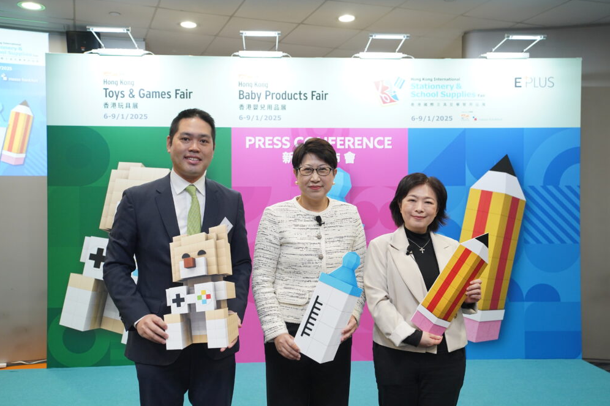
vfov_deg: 36.9
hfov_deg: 53.1
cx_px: 306
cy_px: 206
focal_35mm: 36
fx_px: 610
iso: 1600
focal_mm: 35
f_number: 4.5
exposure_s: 1/100
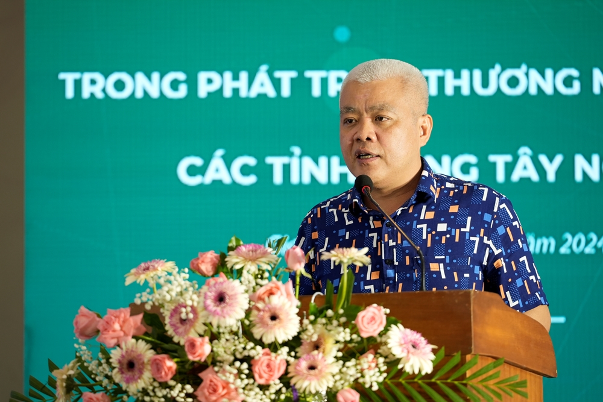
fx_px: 4523
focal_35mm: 270
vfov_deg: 5.1
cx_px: 302
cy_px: 201
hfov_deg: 7.6
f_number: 3.2
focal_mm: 180
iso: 500
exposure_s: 1/160
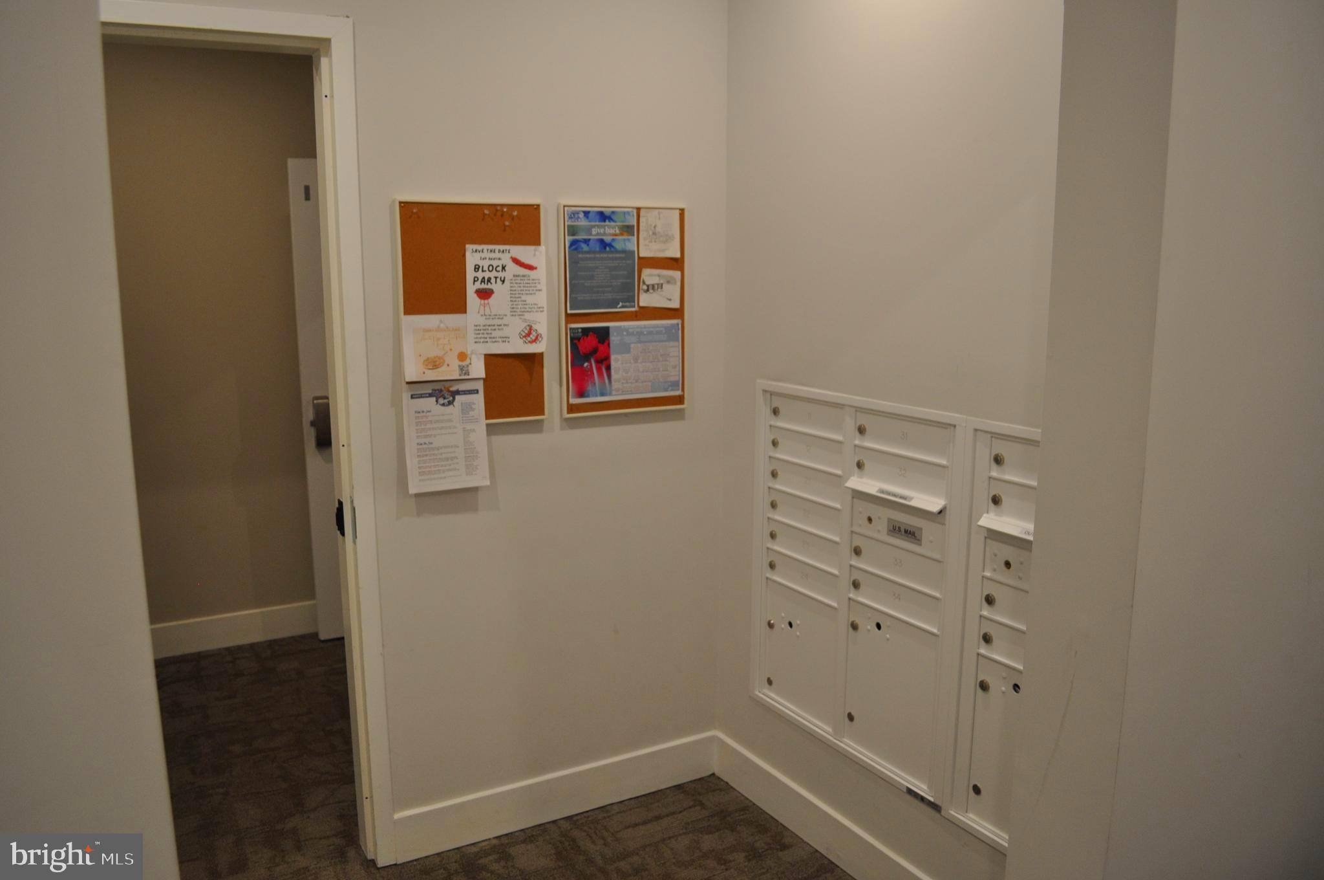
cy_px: 440
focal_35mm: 27
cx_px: 662
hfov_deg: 67.4
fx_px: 992
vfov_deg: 47.8
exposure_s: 1/60
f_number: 4
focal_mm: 18
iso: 500
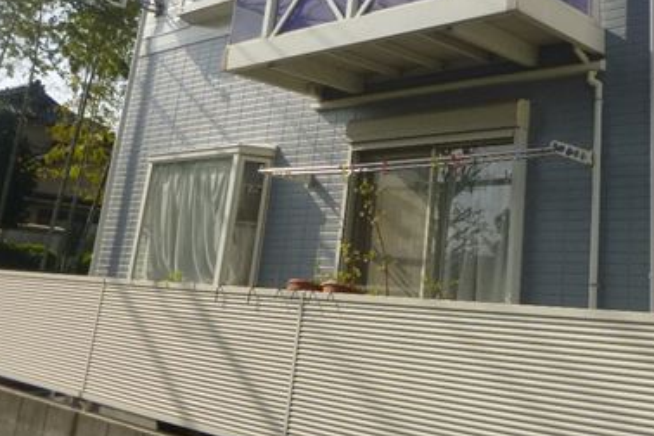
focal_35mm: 44
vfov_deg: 29.3
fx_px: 799
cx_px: 486
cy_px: 43
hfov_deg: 43.2
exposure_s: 1/640
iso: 100
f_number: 3.9
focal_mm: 4.5
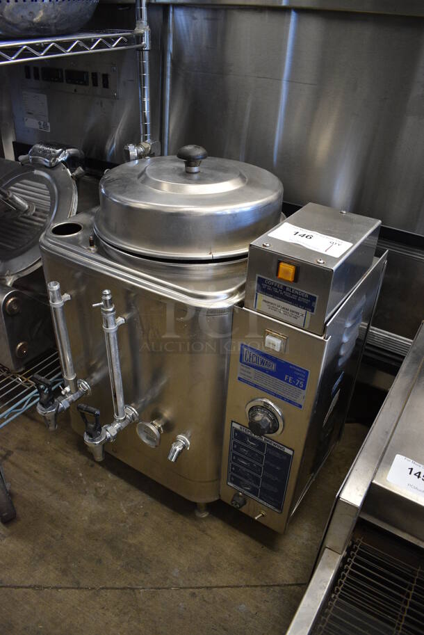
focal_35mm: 27
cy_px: 318
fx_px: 476
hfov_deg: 48.0
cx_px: 212
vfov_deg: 67.3
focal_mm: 18
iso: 1400
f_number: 3.5
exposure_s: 1/125
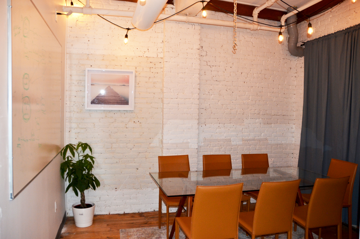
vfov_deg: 47.7
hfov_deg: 67.5
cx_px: 180
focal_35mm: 27
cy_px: 120
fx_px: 269
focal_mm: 18
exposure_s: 1/60
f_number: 3.5
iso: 800
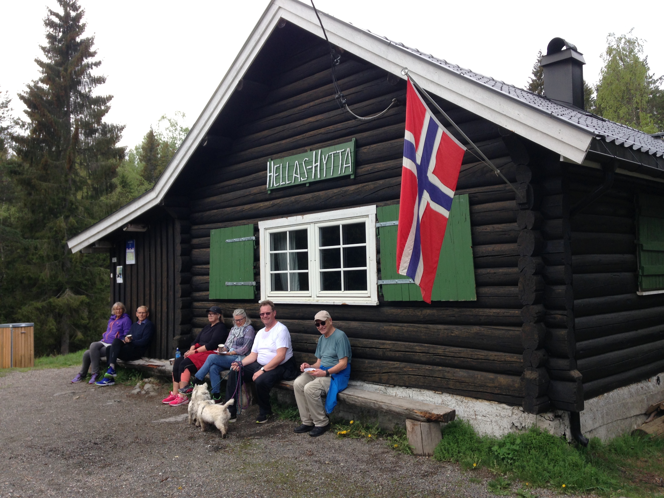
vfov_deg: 42.9
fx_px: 633
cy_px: 249
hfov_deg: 55.4
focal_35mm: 33
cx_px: 332
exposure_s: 1/390
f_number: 2.4
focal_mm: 4.12
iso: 50
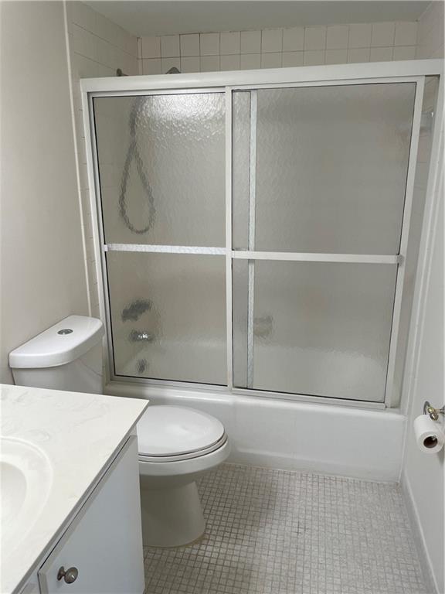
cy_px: 297
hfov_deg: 53.1
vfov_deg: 67.3
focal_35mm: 26
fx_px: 446
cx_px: 222
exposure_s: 1/120
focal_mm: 4.2
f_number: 1.6
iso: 64
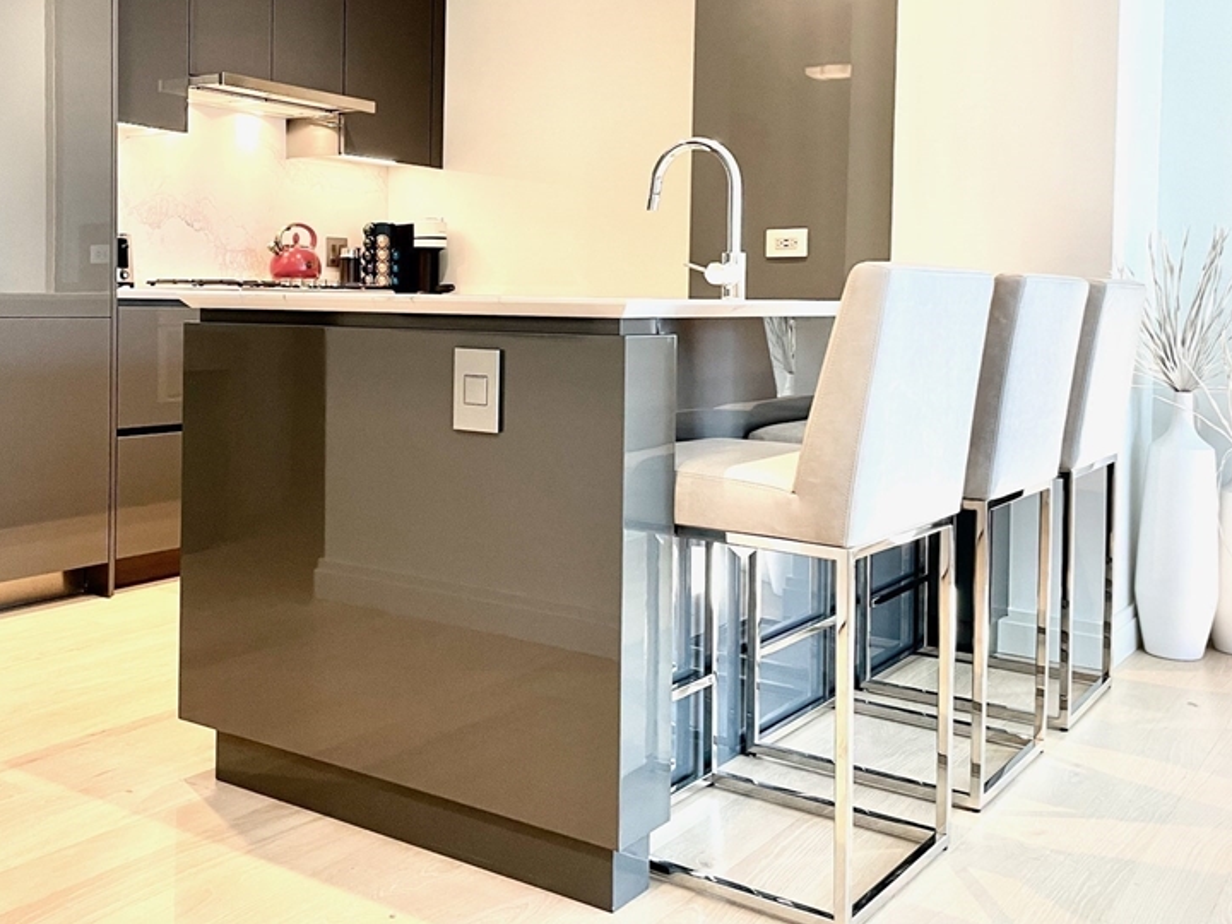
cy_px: 322
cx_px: 464
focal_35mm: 37
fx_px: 1317
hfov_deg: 49.7
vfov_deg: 38.3
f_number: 1.6
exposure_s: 1/60
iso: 80
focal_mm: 4.2
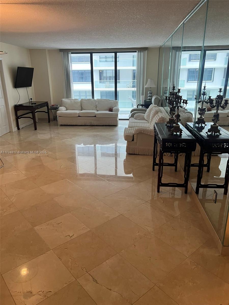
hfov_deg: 53.1
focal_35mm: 26
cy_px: 152
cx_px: 114
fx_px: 229
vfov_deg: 67.3
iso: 80
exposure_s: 1/60
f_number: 1.5
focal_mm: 5.7
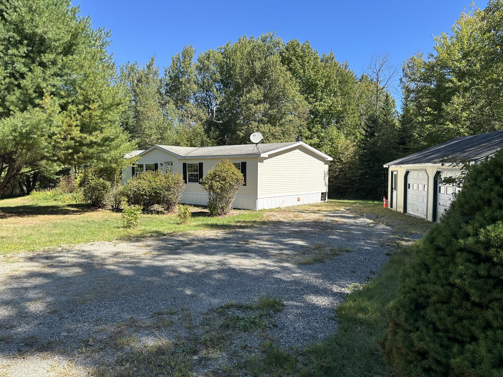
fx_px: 349
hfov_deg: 71.6
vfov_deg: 56.8
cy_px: 188
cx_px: 252
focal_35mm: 24
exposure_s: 1/1721
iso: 80
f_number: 1.78
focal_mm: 6.86
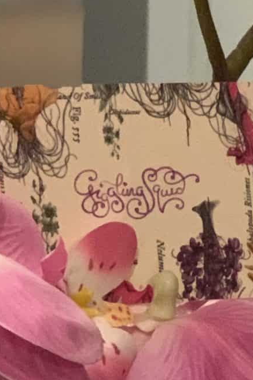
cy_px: 255
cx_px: 284
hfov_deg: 6.5
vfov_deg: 9.7
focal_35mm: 211
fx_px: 2225
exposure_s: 1/25
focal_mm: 6
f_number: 2.4
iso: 640
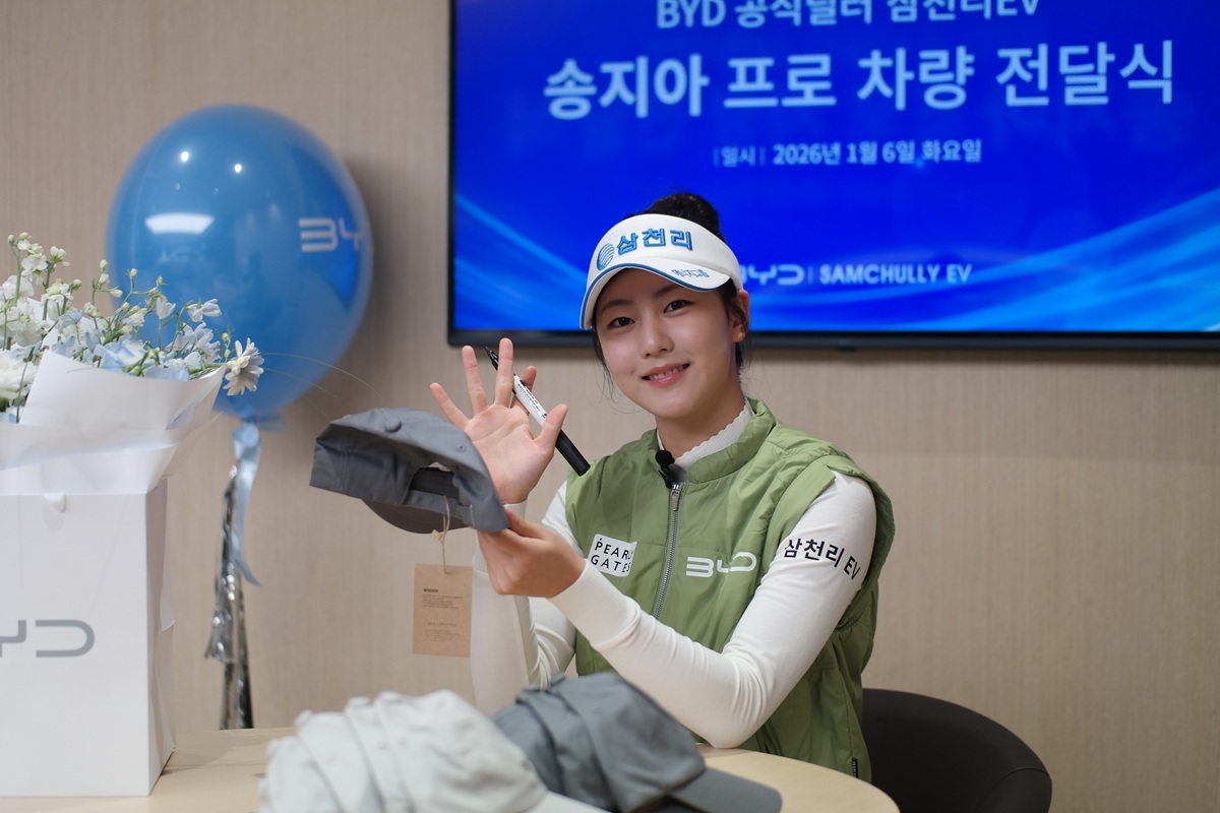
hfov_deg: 29.2
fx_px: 2338
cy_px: 406
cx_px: 610
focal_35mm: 69
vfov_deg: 19.7
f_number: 1.8
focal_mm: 45
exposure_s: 1/250
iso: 400
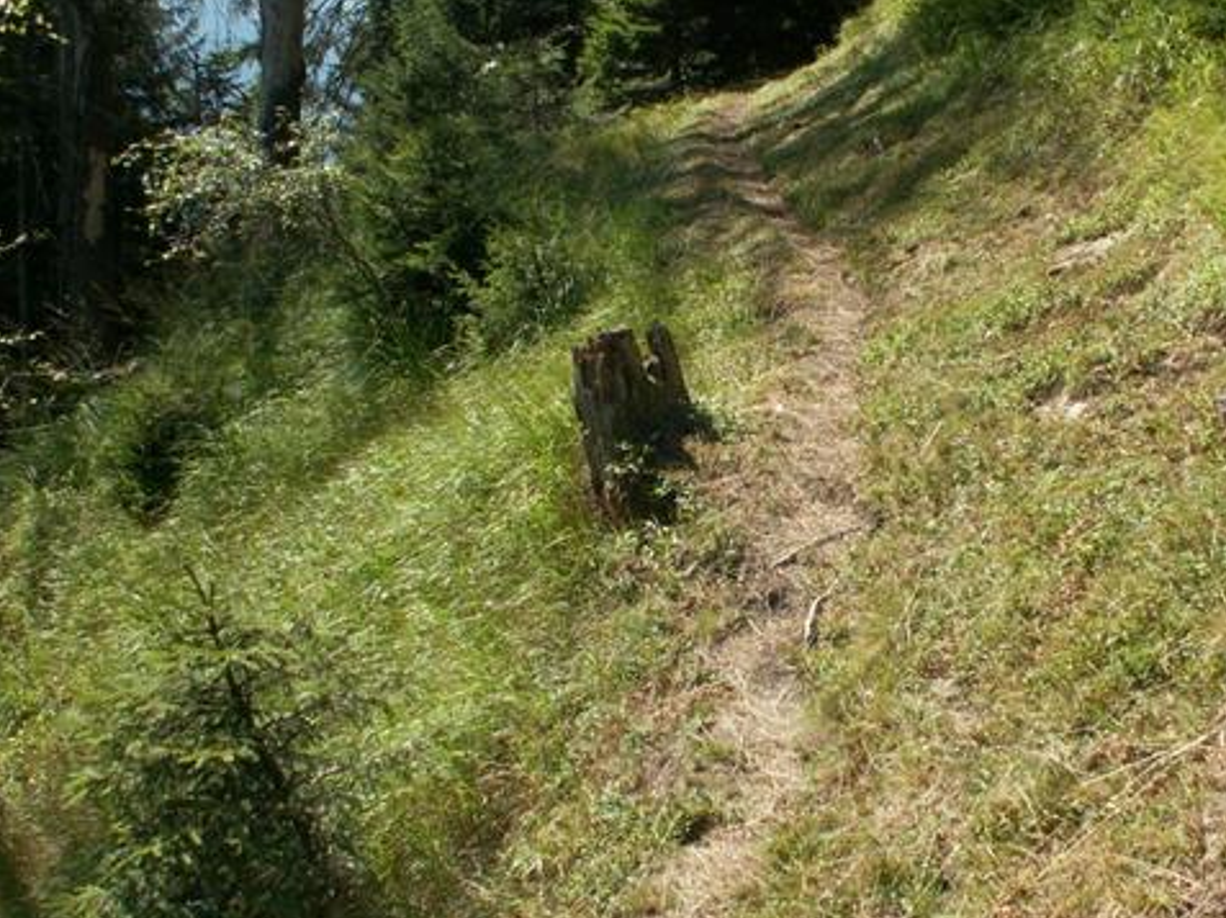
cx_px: 735
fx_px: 1663
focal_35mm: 47
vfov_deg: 30.8
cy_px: 404
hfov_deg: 40.3
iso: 50
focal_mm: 5.86
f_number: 5.6
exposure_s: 1/125
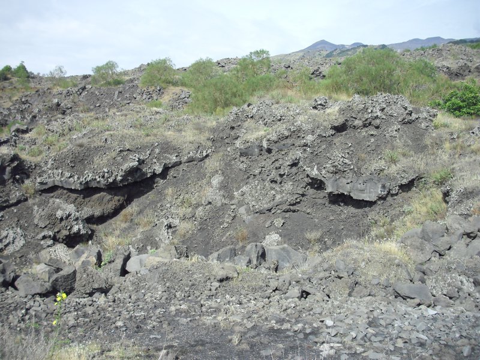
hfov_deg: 49.0
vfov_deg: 37.7
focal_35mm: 38
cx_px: 240
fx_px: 527
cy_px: 180
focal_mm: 6.2
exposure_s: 1/160
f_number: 8
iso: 100
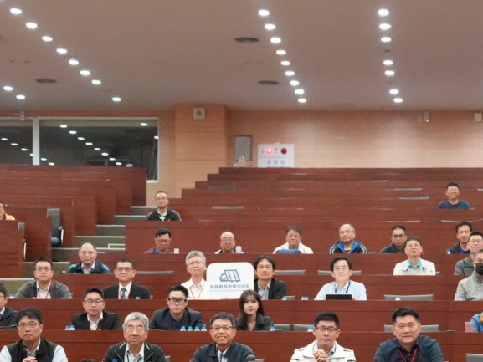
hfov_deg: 20.1
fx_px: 1354
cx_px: 342
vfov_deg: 14.9
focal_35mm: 97
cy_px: 391
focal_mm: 36
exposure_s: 1/200
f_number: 4
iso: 16000
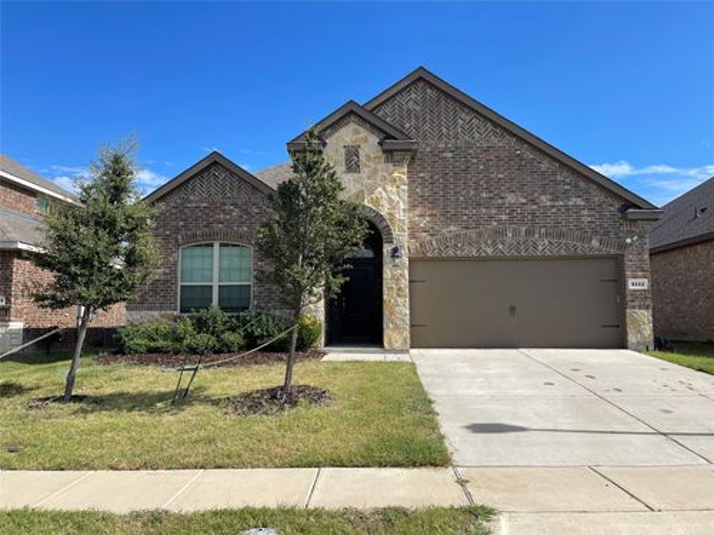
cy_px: 268
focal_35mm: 25
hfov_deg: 69.4
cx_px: 357
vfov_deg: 54.9
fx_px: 516
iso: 32
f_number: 1.6
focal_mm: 5.1
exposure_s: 1/3922
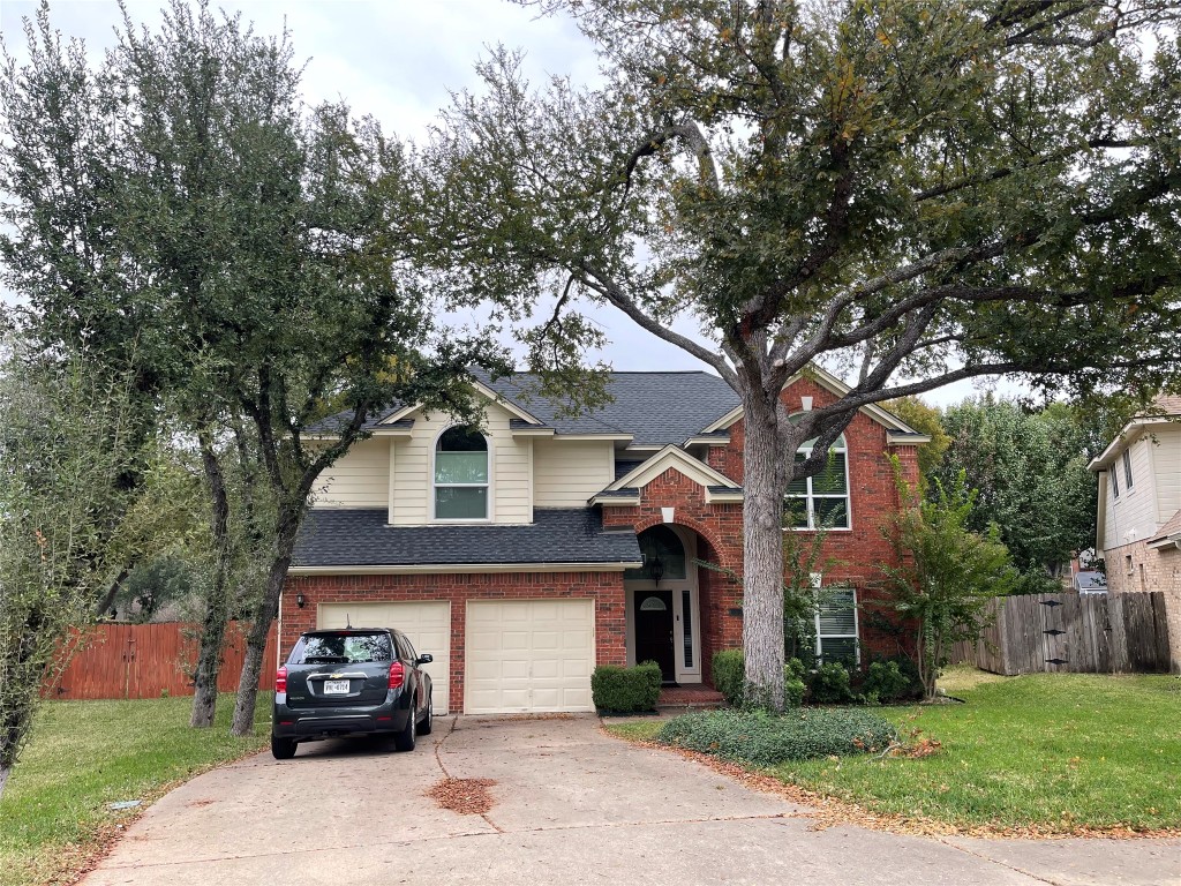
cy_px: 443
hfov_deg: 69.4
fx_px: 853
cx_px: 590
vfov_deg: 54.9
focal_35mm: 25
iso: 32
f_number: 1.6
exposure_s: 1/167
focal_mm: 5.1
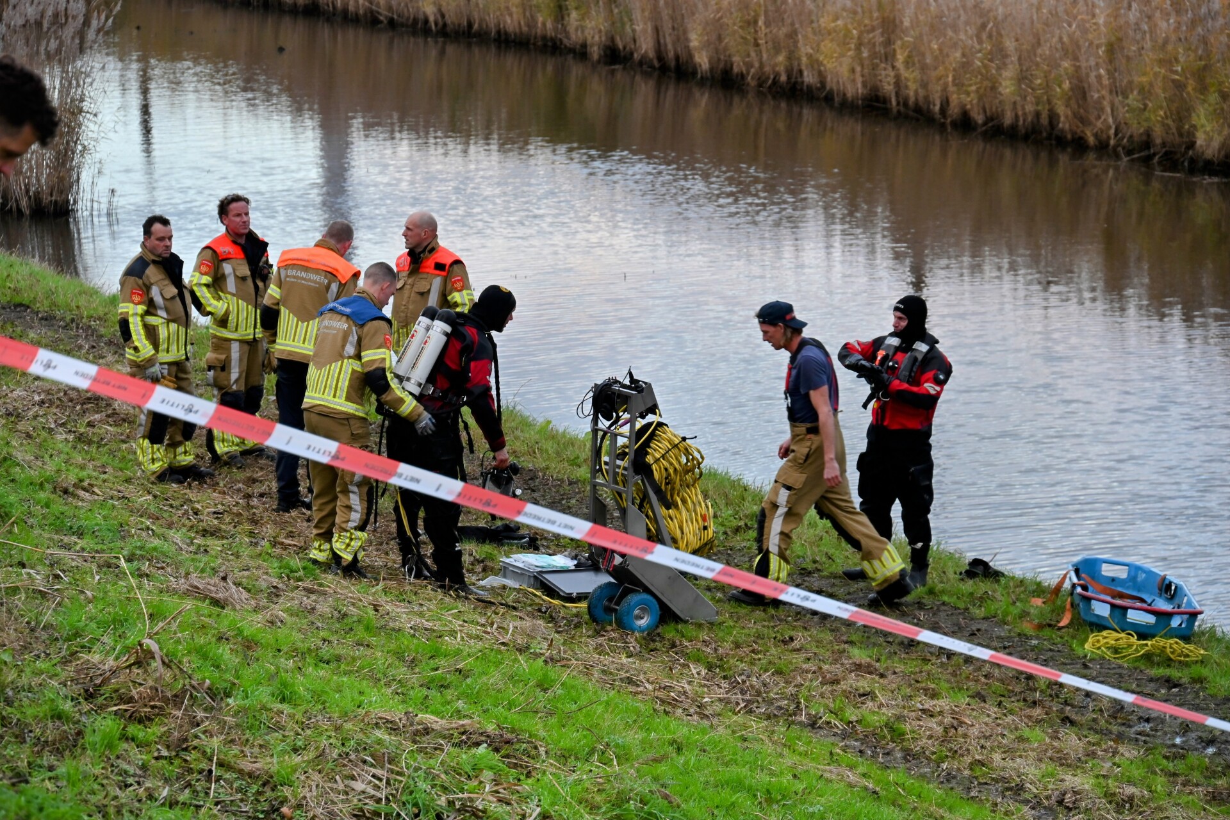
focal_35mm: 125
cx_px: 615
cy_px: 410
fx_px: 4270
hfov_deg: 16.4
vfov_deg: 11.0
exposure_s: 1/125
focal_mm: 125
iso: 800
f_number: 7.1
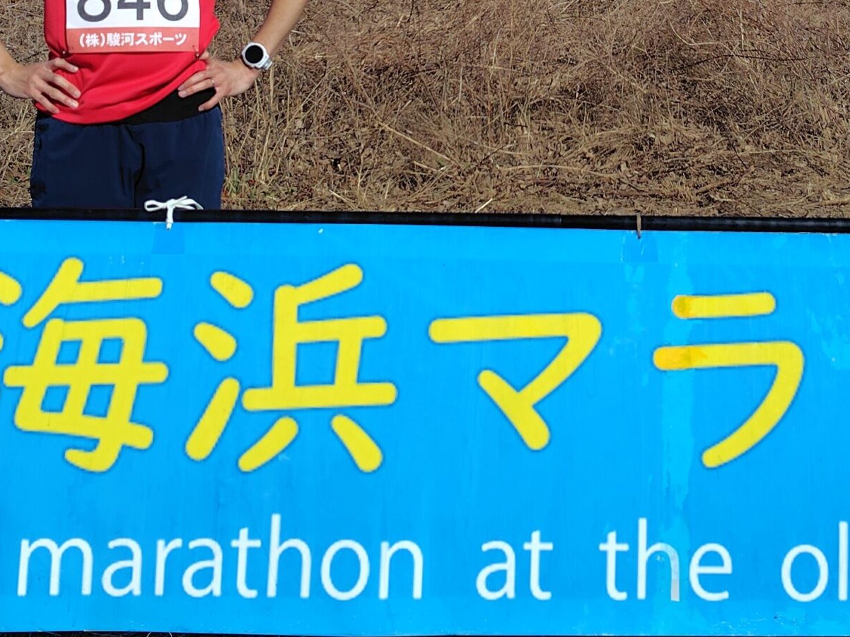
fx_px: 1203
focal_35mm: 49
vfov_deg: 29.0
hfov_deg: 38.9
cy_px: 124
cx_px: 378
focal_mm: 5.6
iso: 50
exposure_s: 1/3300
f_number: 1.9
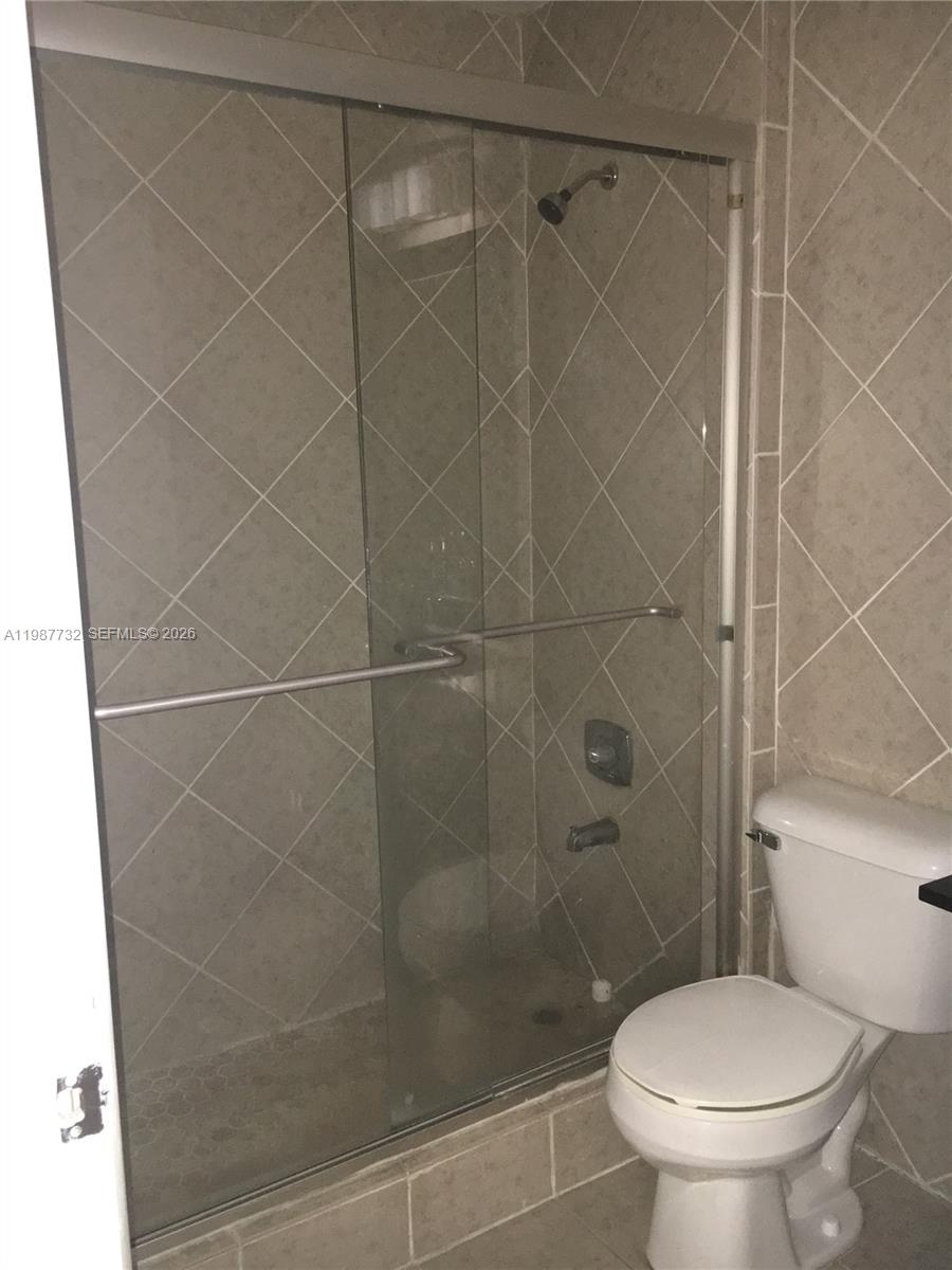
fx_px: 1063
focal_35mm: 29
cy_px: 635
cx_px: 476
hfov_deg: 48.2
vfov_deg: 61.7
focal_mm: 4.15
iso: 200
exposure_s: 1/16
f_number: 2.2
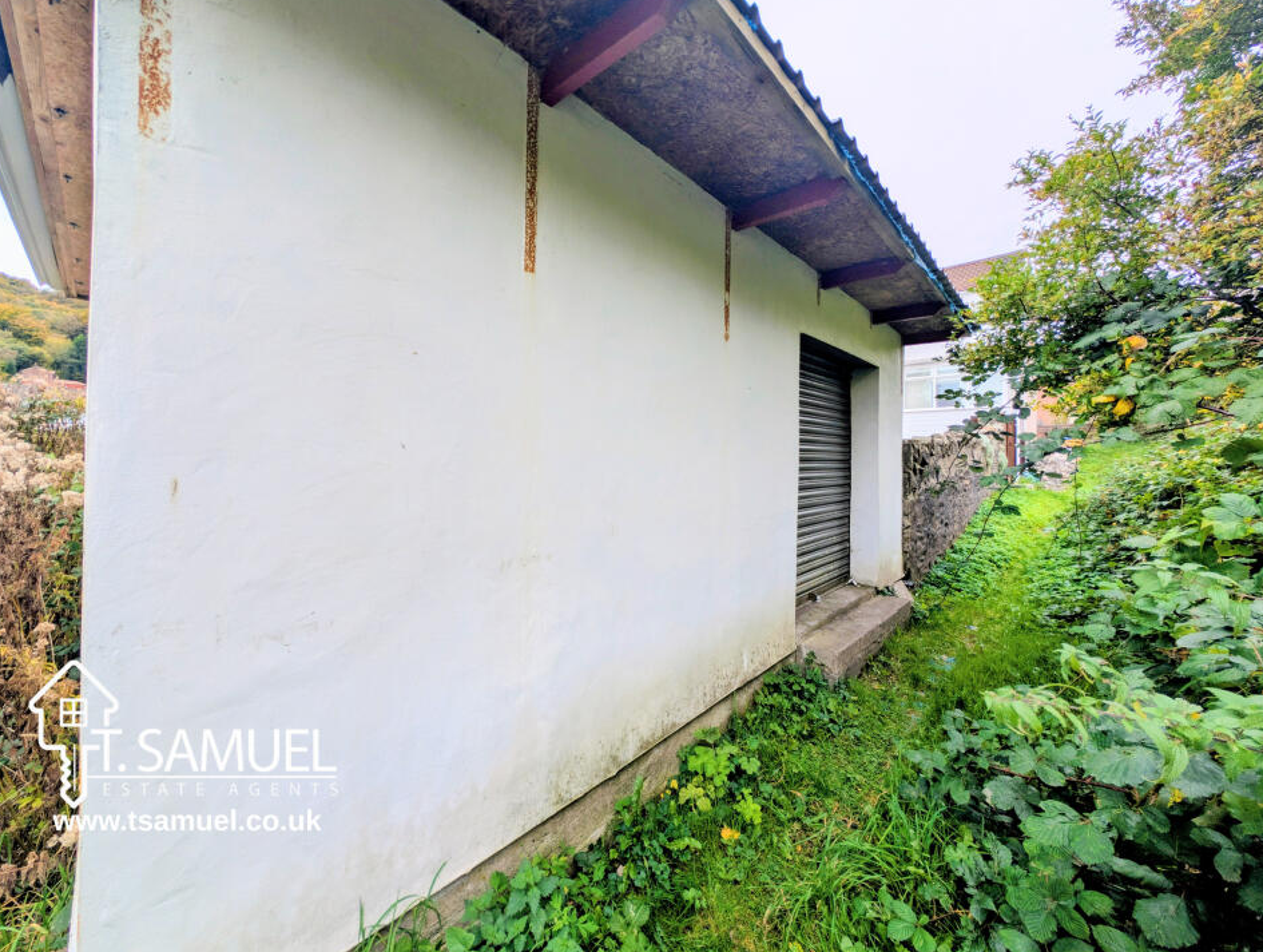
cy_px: 453
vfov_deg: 90.0
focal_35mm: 13
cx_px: 591
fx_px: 475
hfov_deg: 105.9
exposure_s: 1/695
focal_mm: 2.23
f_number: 1.95
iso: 39
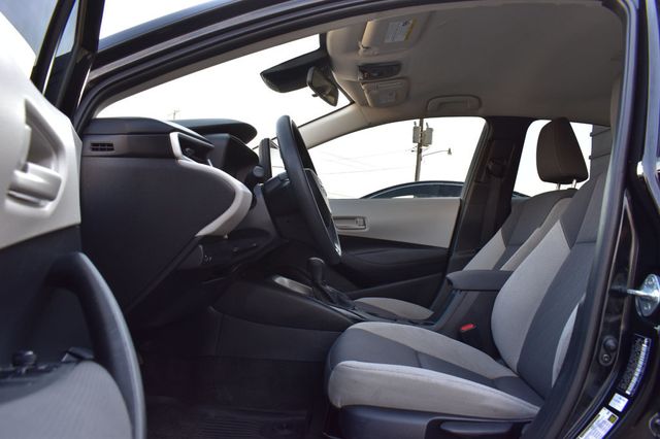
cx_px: 330
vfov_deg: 47.9
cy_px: 220
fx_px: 495
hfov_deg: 67.4
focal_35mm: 27
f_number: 8
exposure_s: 1/80
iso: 400
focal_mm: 18
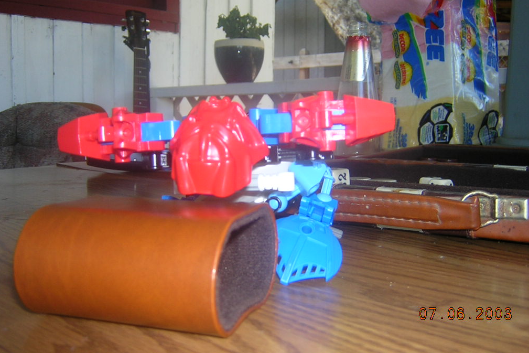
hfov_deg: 50.7
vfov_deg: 35.0
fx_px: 558
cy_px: 155
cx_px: 266
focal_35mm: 38
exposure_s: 1/60.1
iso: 100
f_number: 2.6
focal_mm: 4.7
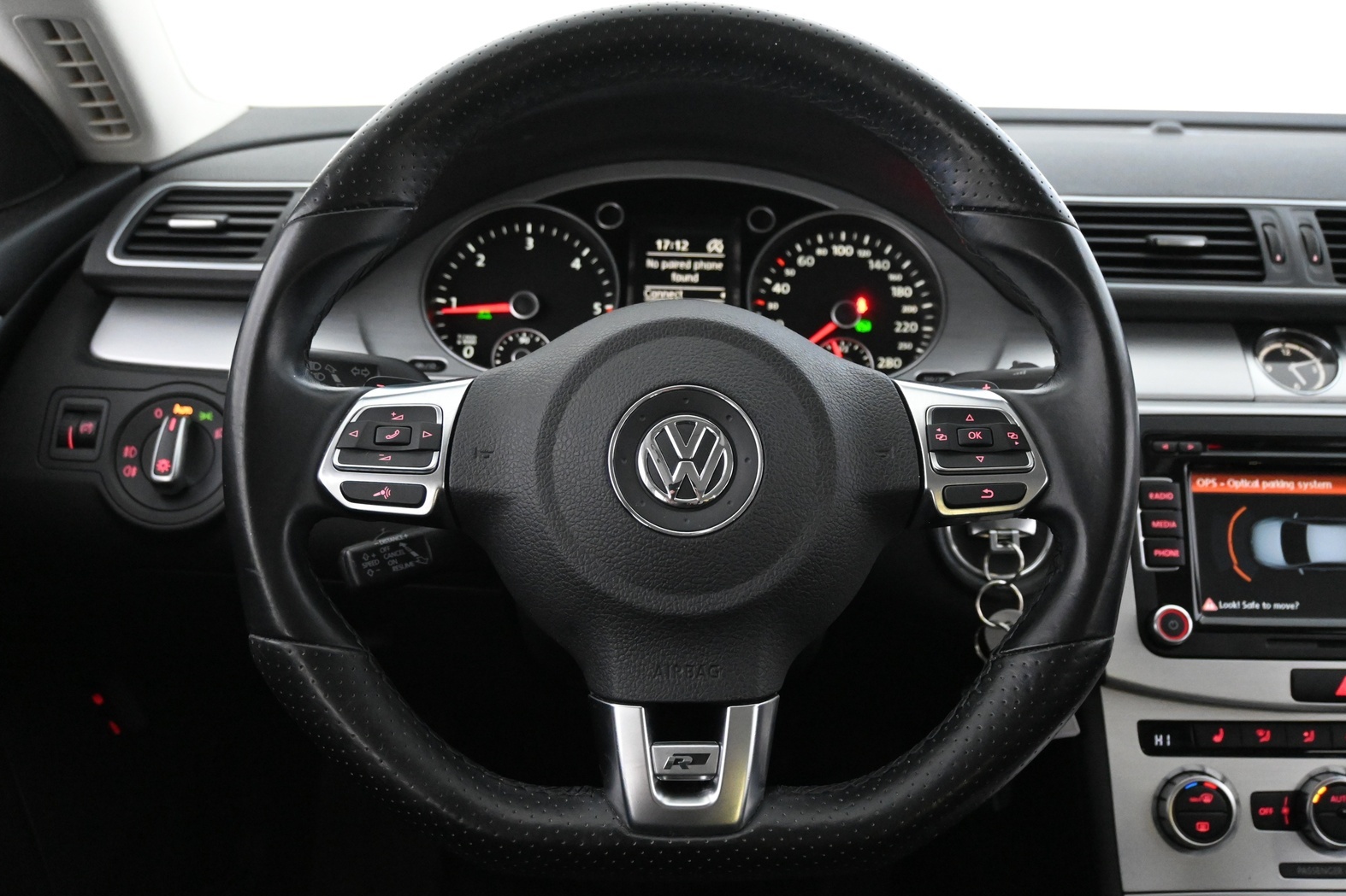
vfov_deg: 37.3
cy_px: 448
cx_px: 686
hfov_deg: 53.8
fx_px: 1328
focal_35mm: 36
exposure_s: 1/40
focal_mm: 23
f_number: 4.2
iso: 5600
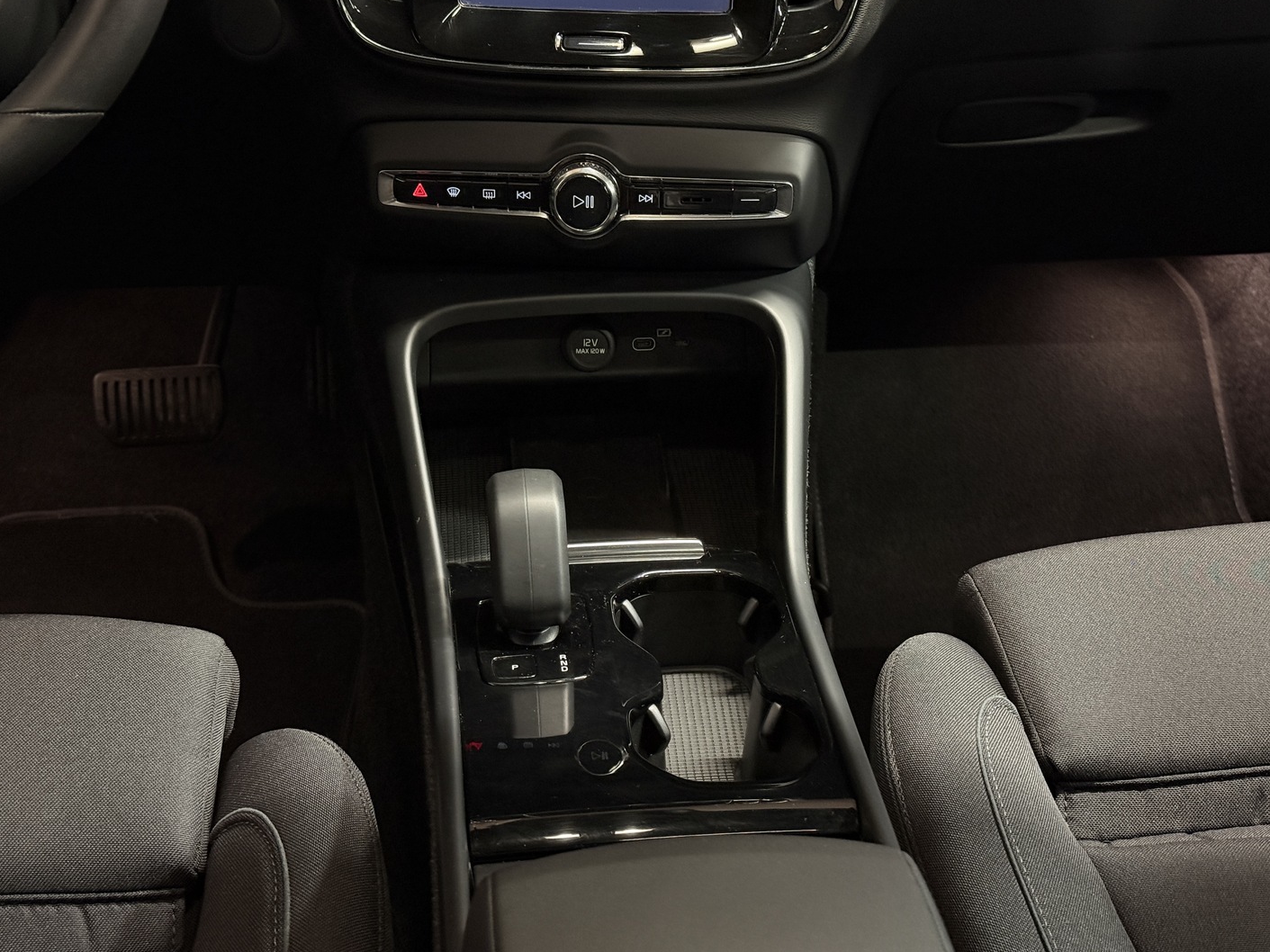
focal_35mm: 49
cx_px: 626
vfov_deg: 29.7
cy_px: 475
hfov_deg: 38.9
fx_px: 1798
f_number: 1.78
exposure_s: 1/25
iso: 400
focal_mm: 6.76
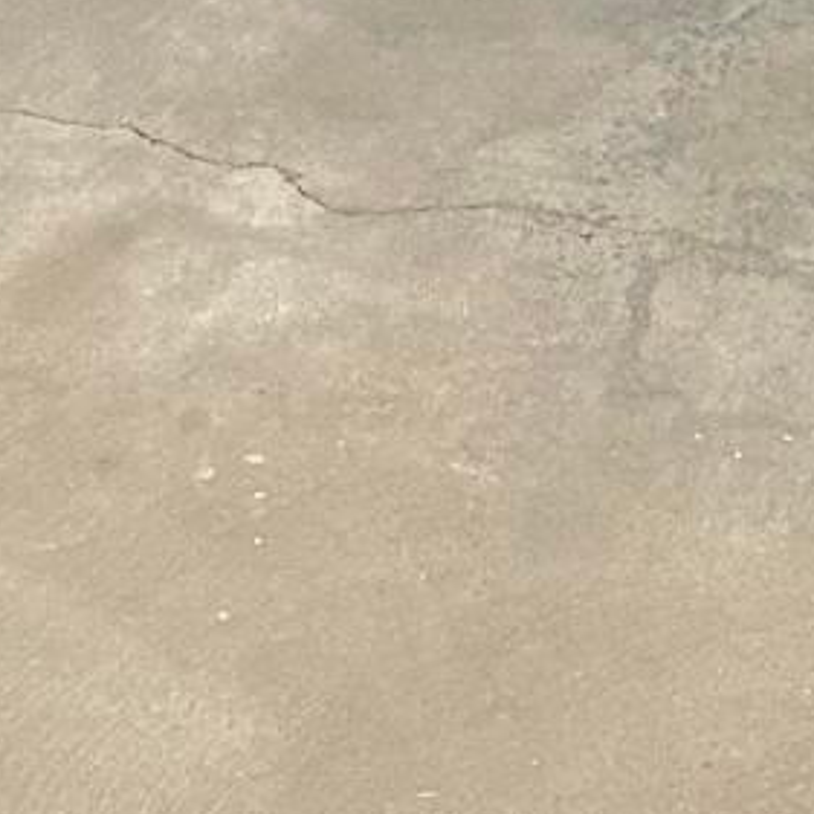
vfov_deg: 10.1
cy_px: -1159
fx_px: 4017
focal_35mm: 151
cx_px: 133
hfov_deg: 11.5
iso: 320
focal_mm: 6.86
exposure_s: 1/60
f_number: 1.78
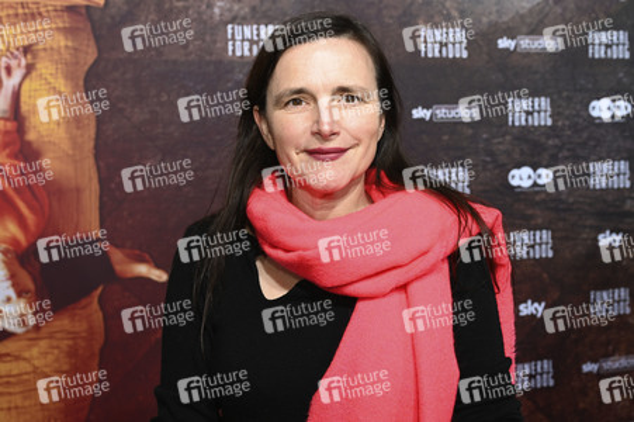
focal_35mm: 43
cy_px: 211
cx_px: 317
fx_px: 757
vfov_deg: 31.1
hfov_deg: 45.5
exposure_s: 1/200
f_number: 6.3
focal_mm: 43
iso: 400
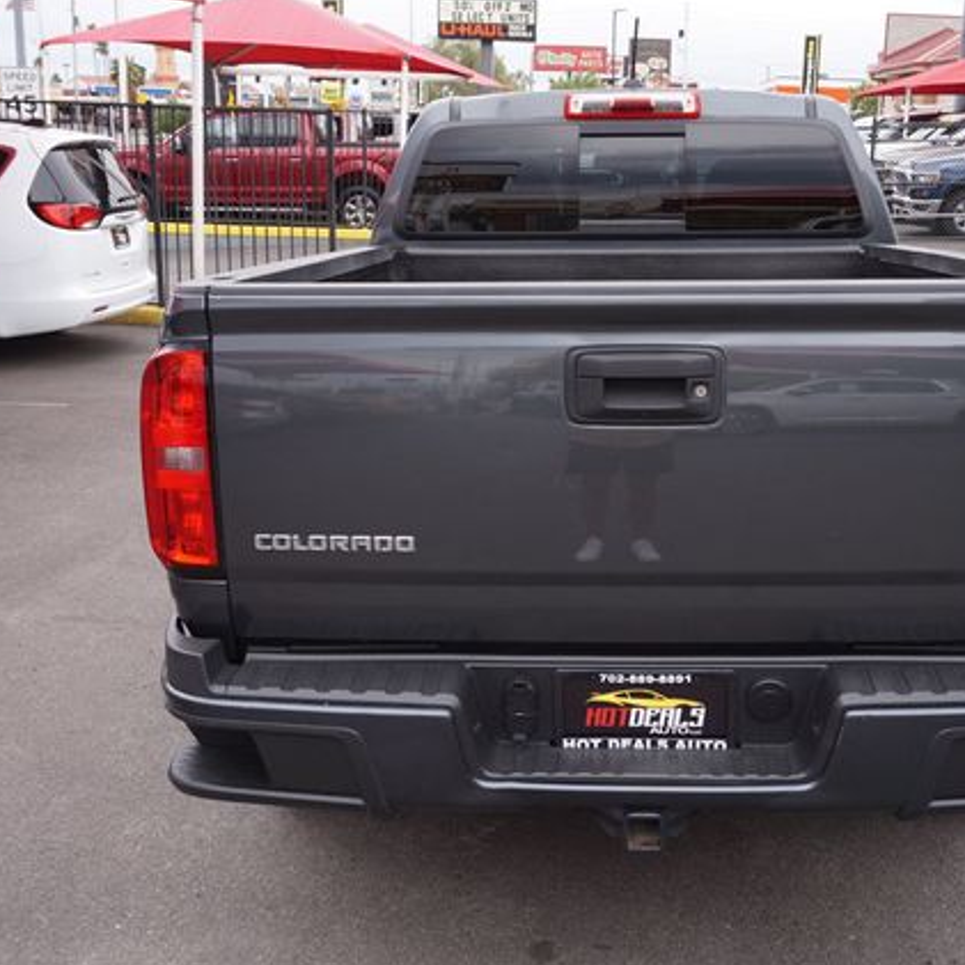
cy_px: 481
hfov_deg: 41.0
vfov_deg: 41.3
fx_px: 1282
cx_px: 587
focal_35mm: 41
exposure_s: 1/80
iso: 100
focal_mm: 21
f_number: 6.3
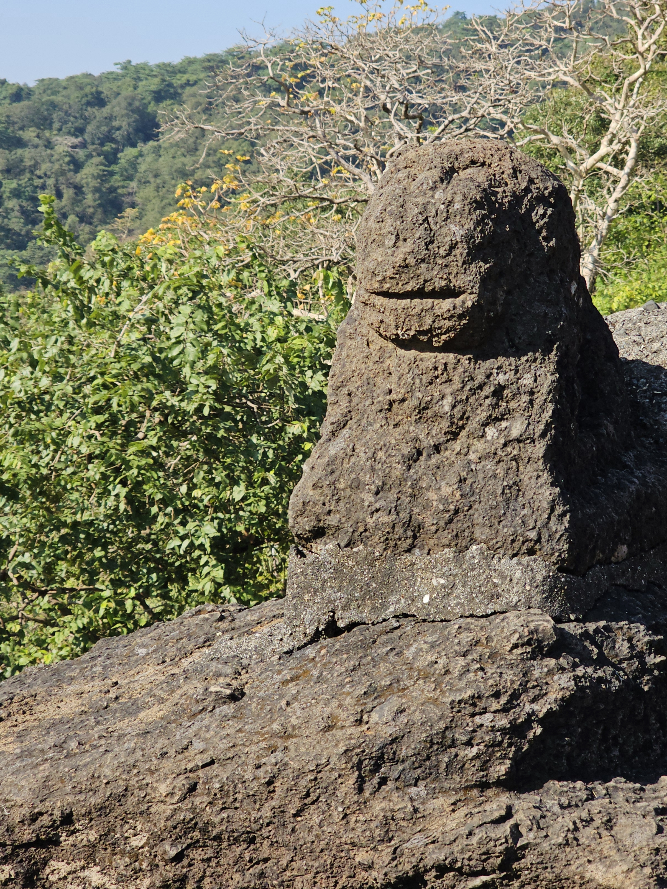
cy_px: 381
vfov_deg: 22.7
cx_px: 351
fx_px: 2209
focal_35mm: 86
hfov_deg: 17.2
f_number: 2.4
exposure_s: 1/1380
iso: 50
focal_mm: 7.9
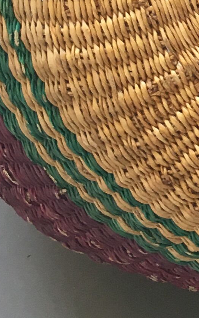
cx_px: 409
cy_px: -175
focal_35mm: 147
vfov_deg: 13.3
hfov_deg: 8.4
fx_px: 1275
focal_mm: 4.15
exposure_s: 1/33
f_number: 2.2
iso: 80
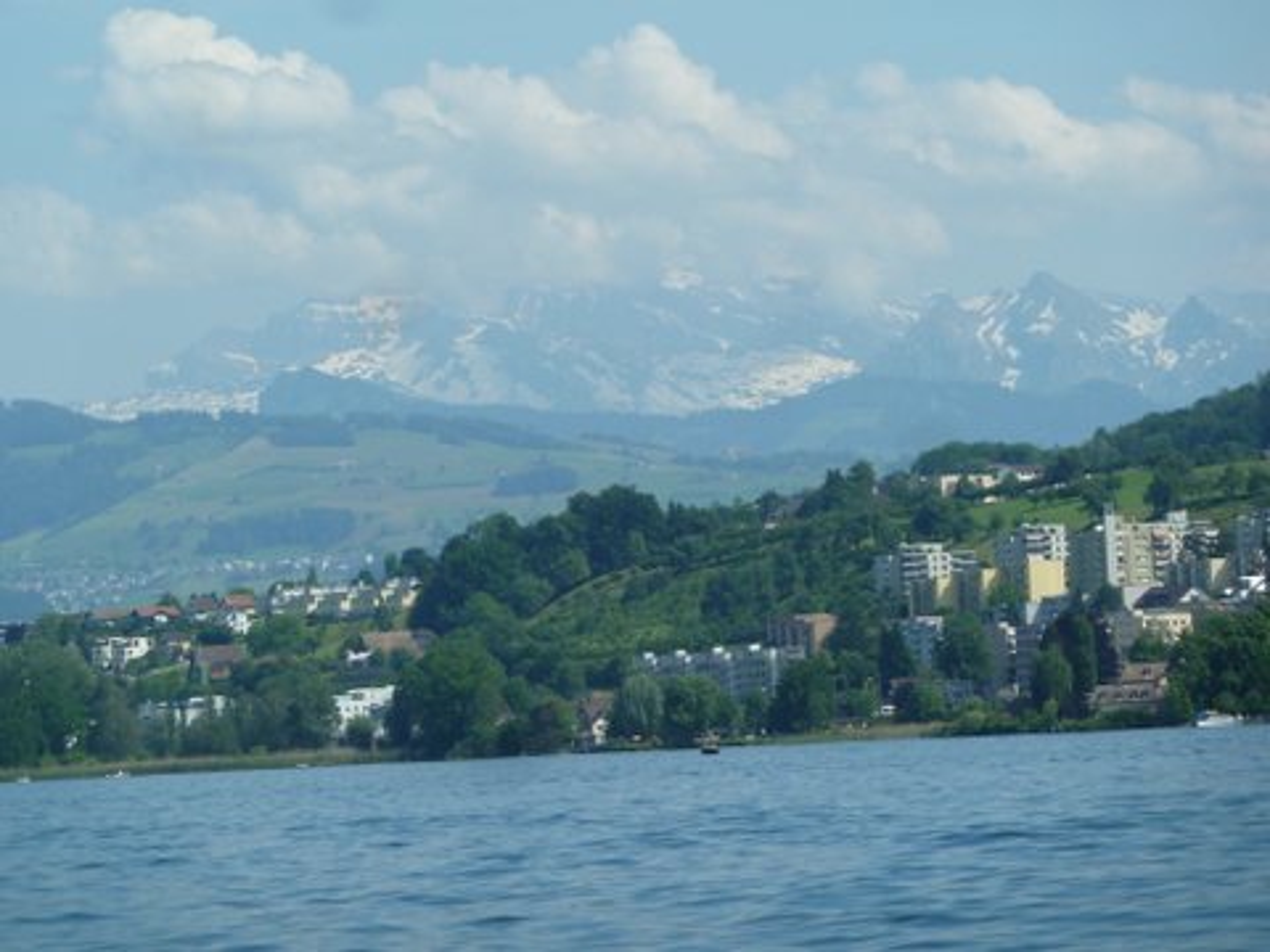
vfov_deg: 6.1
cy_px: 476
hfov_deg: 8.2
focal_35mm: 242
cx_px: 635
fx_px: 8879
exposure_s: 1/500
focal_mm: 39.7
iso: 80
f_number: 5
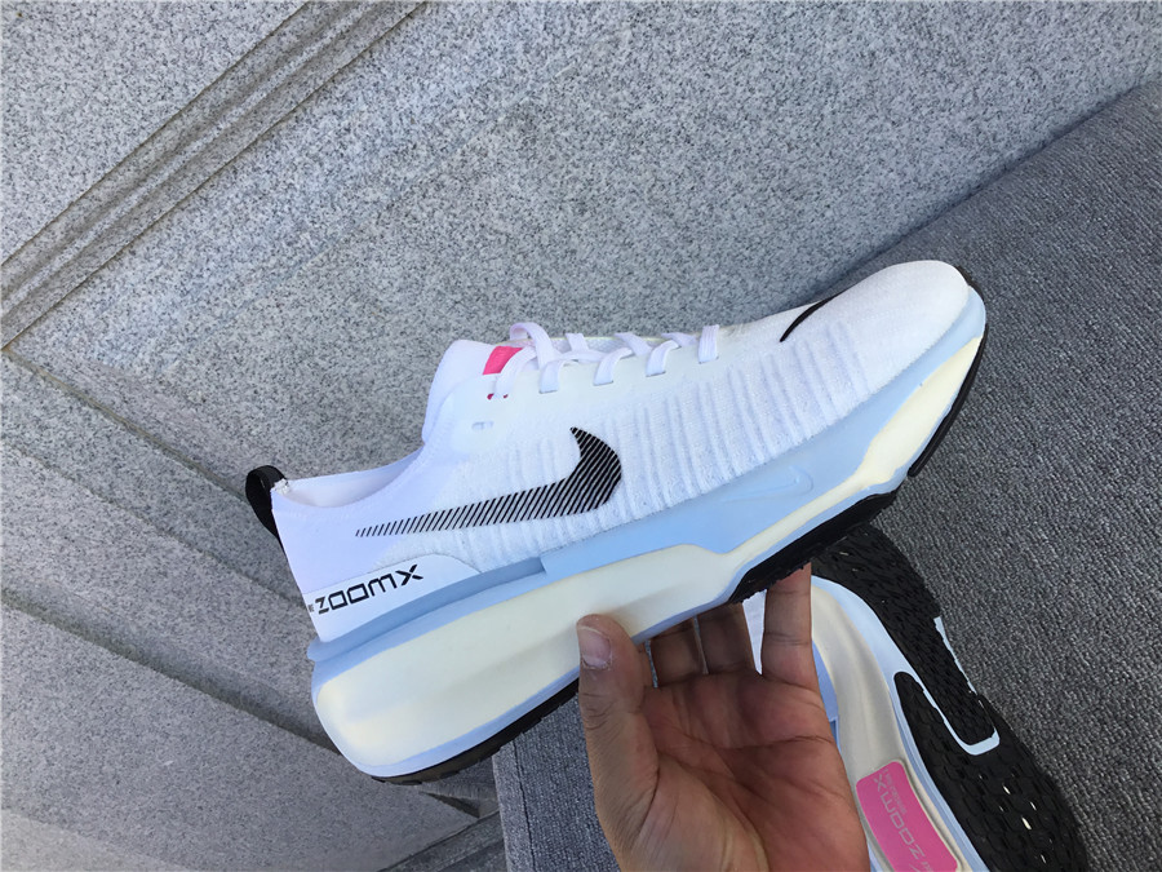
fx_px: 1041
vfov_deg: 45.4
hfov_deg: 58.4
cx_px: 581
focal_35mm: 31
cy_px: 436
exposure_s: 1/458
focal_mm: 3.3
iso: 25
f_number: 2.4
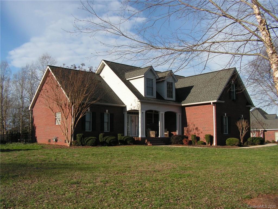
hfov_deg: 51.4
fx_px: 289
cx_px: 139
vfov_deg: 39.7
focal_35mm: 36
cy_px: 104
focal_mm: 6
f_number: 3.2
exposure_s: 1/1600
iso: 100
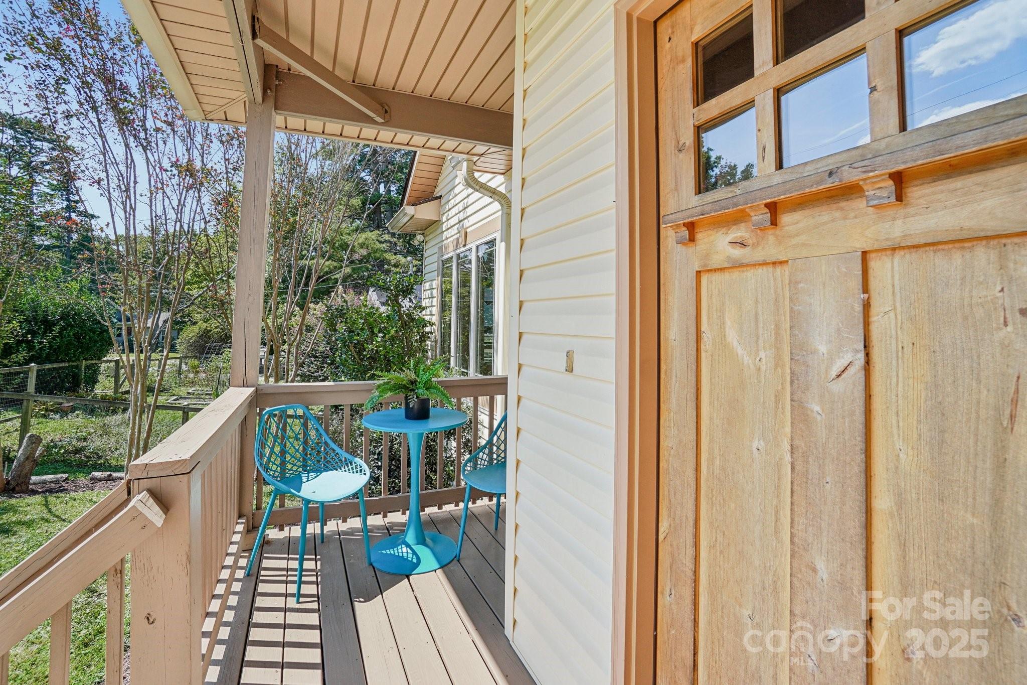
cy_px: 342
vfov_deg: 77.3
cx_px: 514
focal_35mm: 15
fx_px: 428
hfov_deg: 100.4
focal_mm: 10
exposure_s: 1/125
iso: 100
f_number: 8
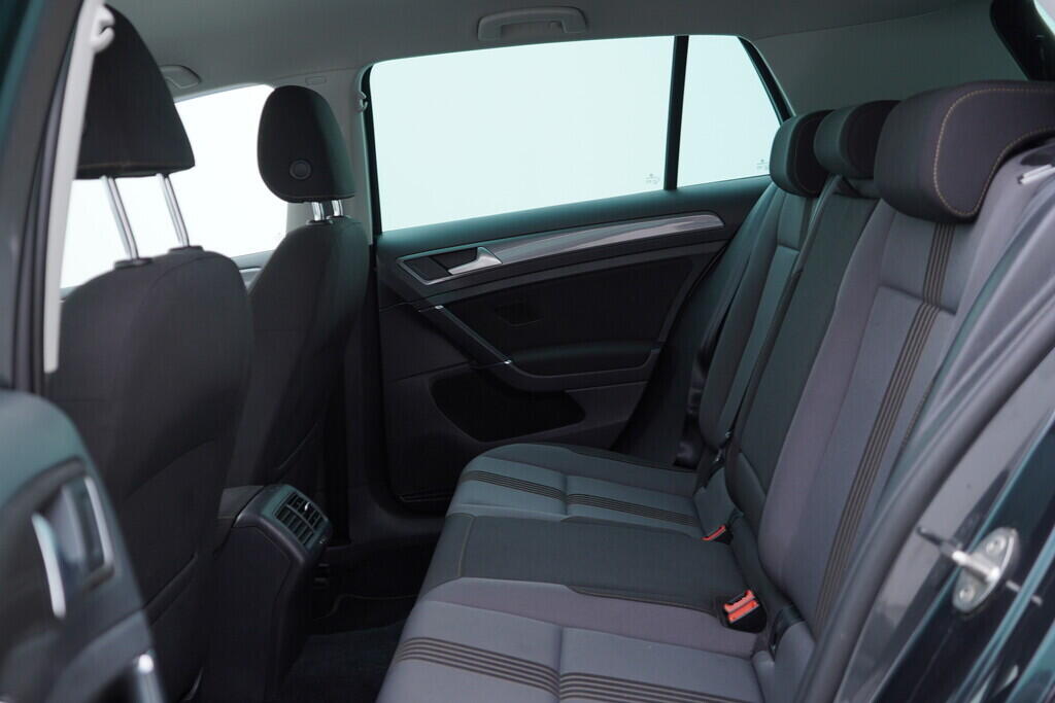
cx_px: 528
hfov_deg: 53.1
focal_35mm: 36
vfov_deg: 36.9
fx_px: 1055
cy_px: 352
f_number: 2.8
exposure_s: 1/40
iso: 125
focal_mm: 24
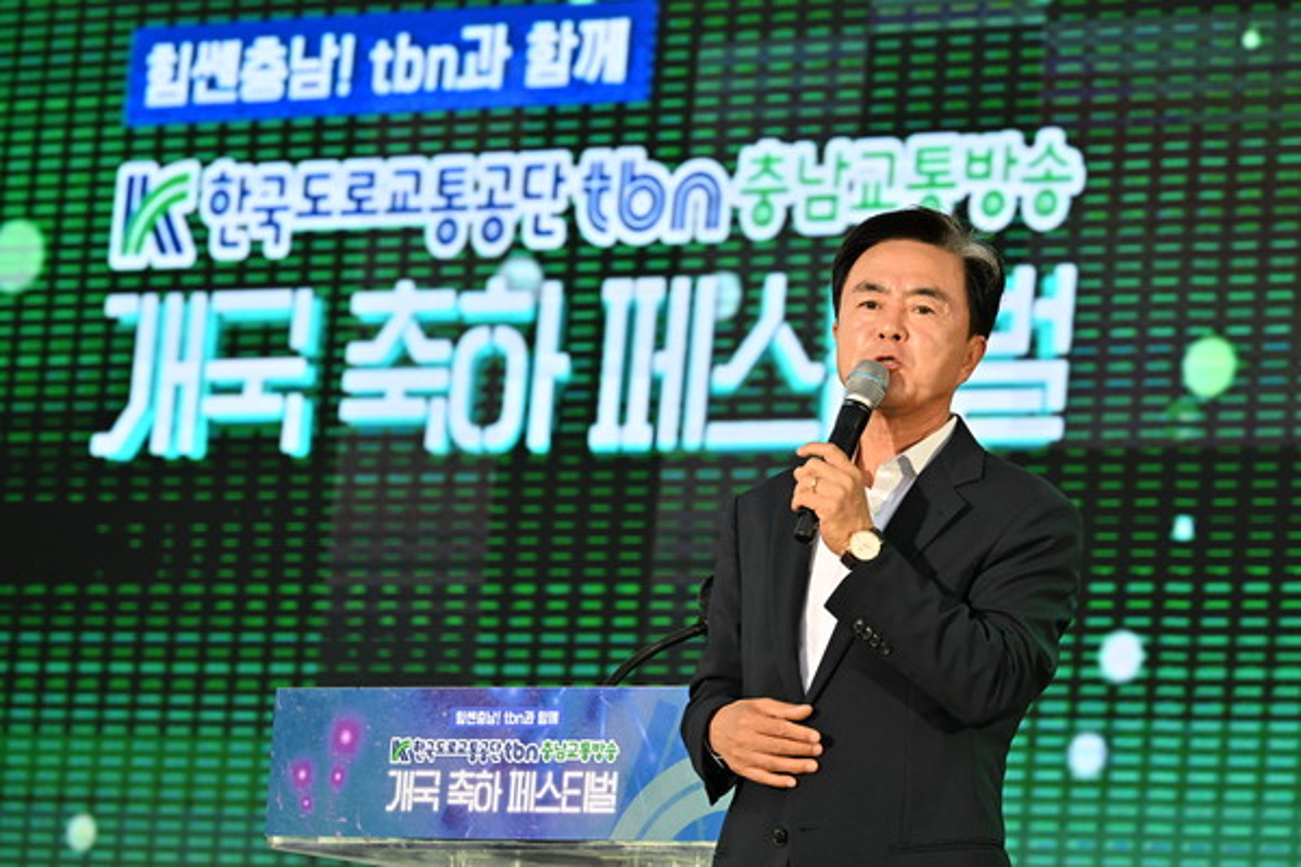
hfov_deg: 9.8
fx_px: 7589
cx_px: 650
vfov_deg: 6.5
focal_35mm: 210
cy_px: 434
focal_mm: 210
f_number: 10
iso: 2500
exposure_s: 1/320
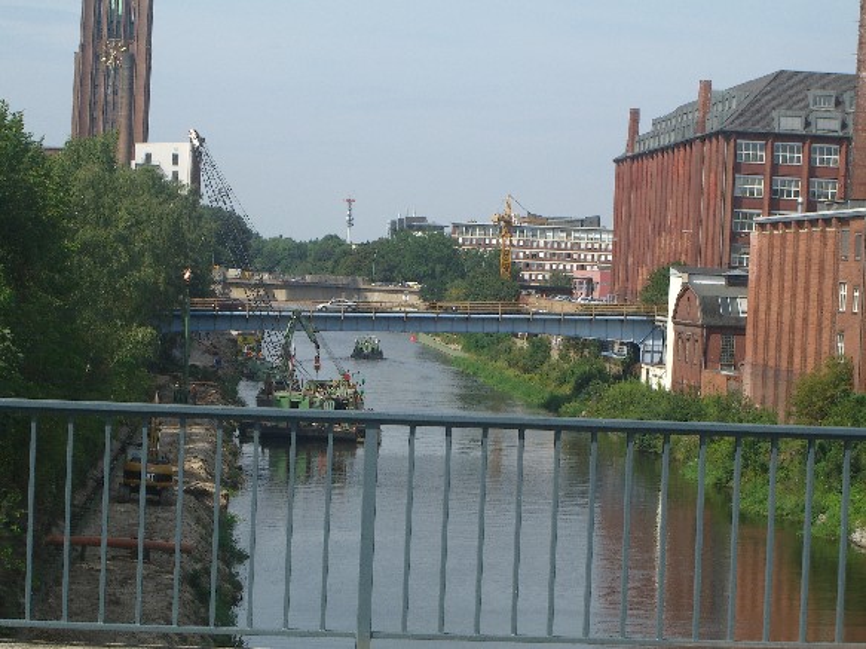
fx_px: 2851
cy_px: 324
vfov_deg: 13.0
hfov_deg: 17.3
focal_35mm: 114
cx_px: 433
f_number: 7.4
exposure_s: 1/200
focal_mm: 23.7
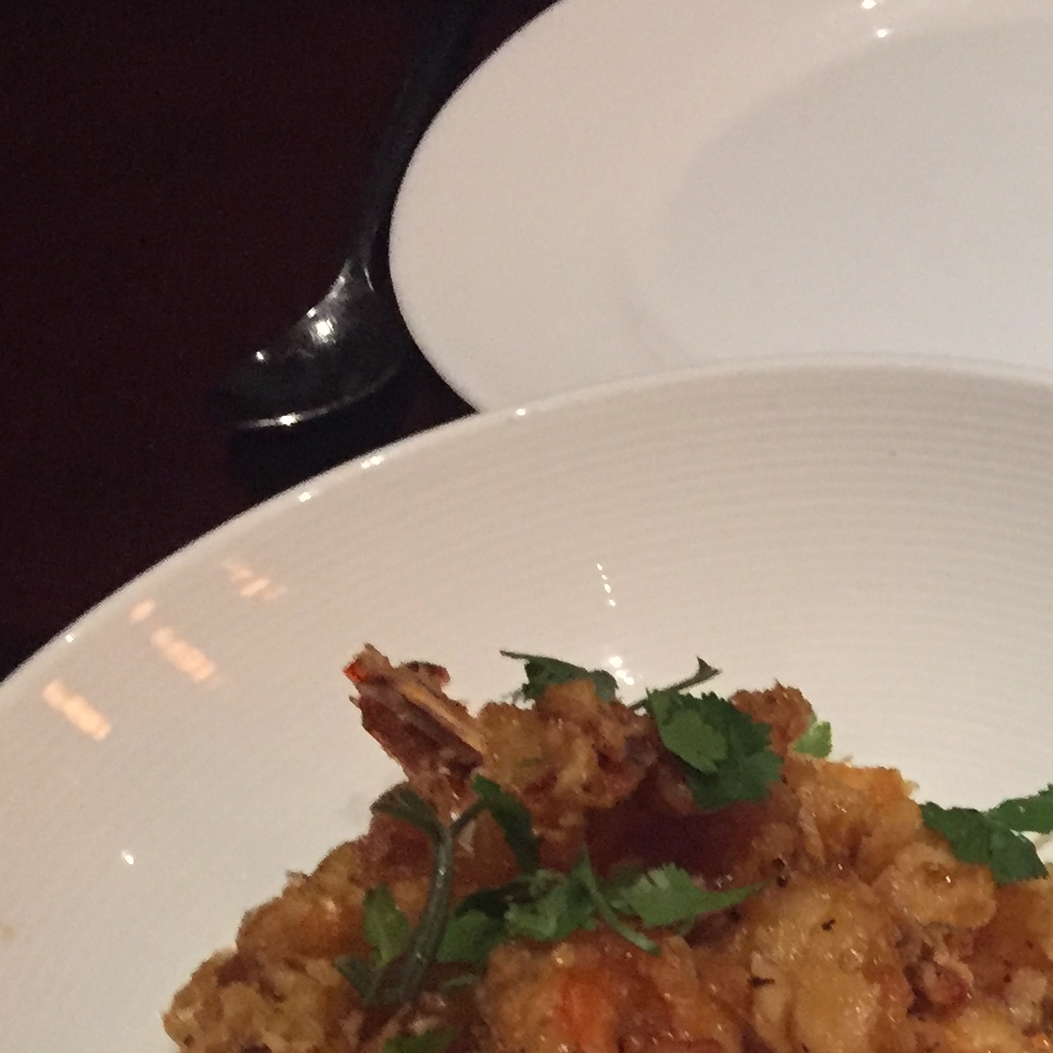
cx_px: 1592
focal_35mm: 82
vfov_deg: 20.8
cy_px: 908
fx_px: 2822
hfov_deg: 18.6
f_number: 2.2
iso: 200
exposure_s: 1/30
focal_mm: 4.15
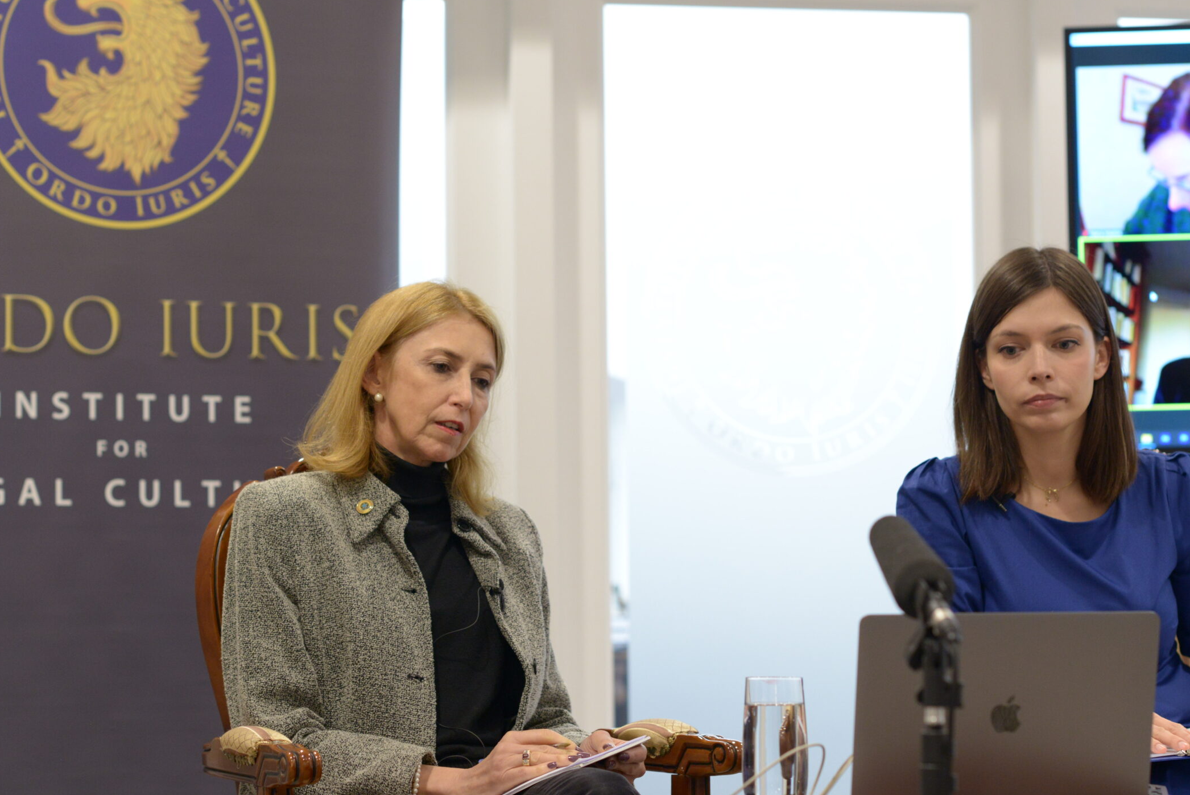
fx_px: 3439
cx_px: 641
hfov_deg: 19.6
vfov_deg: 13.2
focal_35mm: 104
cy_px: 369
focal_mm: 85
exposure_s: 1/100
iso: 1600
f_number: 3.5
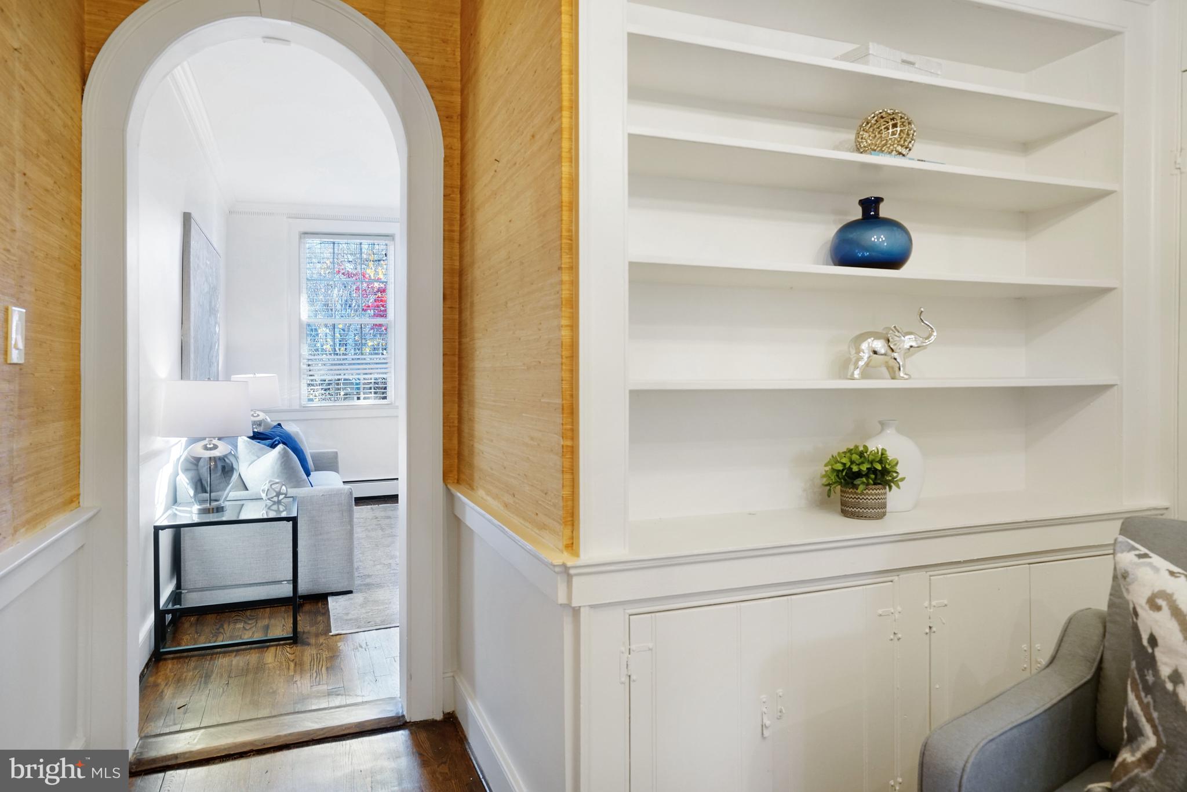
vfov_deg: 61.9
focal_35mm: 20
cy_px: 396
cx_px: 594
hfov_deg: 84.0
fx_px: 659
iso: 1250
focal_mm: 20
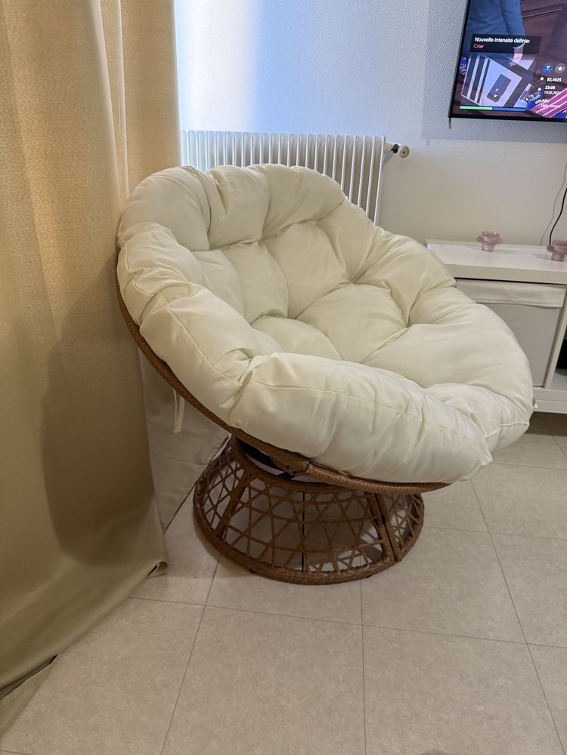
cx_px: 284
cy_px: 378
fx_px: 524
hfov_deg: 56.8
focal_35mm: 24
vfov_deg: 71.6
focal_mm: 6.76
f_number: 1.78
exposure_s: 1/60
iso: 320
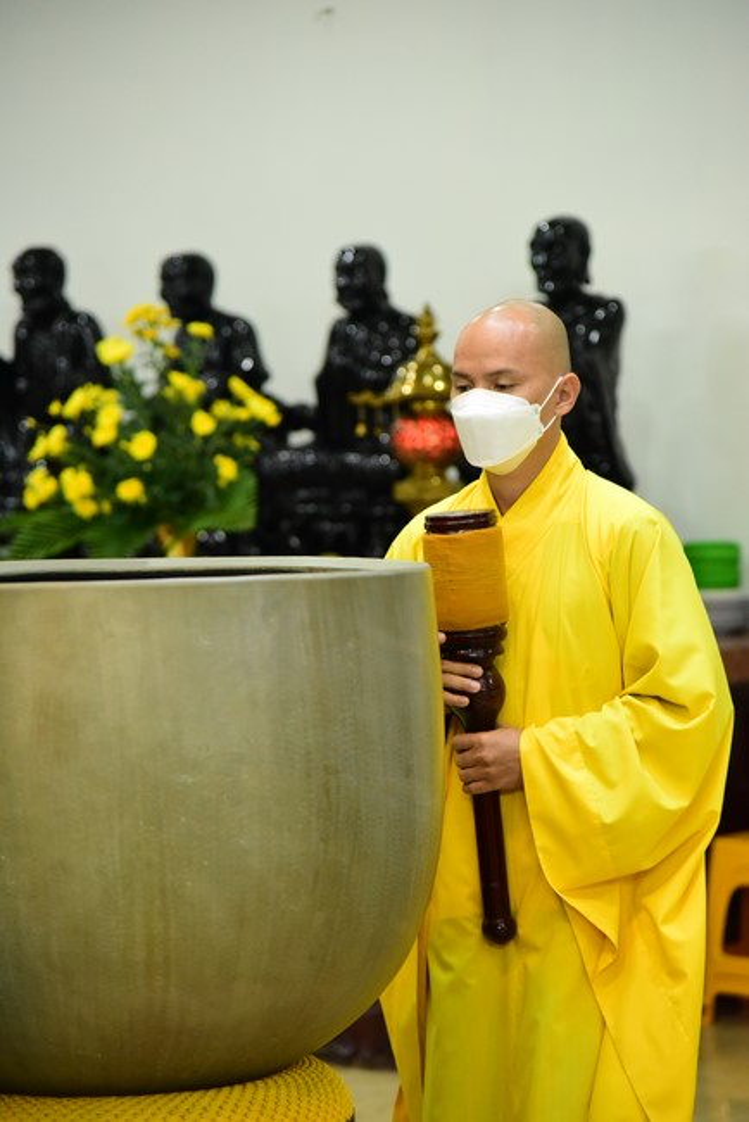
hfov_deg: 11.4
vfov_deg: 17.1
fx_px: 3741
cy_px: 561
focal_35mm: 120
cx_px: 374
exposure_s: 1/100
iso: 6400
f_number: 4
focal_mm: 120
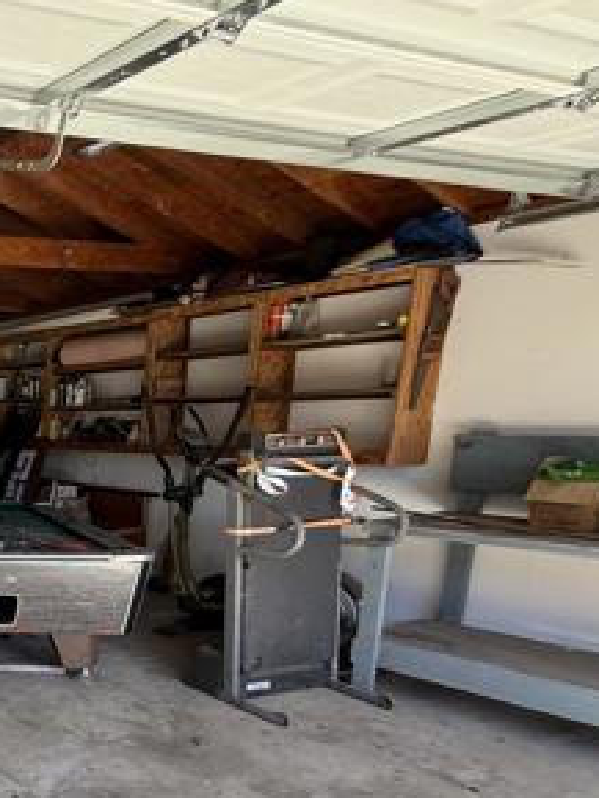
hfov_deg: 31.6
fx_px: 715
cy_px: 547
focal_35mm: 31
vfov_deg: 56.8
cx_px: -224
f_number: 2.2
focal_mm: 2.22
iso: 80
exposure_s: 1/100
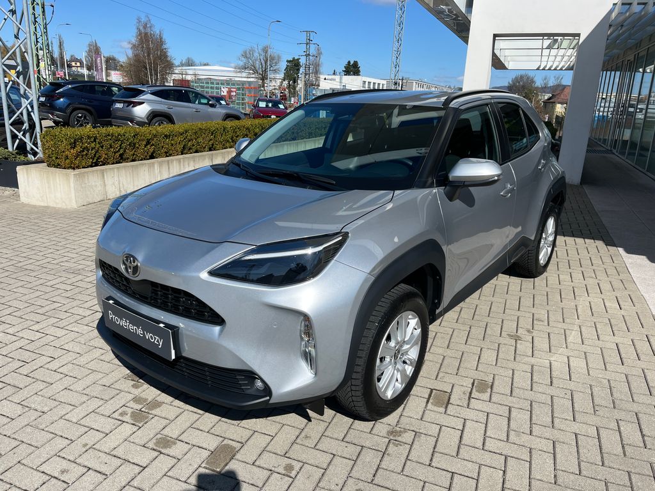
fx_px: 492
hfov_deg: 67.3
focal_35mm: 26
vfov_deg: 53.1
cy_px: 246
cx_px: 328
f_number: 1.6
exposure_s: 1/4310
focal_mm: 5.1
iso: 50
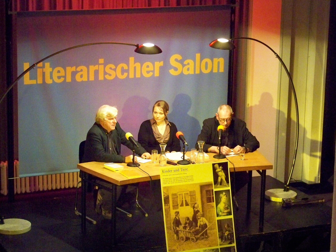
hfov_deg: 20.4
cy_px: 126
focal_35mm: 96
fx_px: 932
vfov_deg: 15.4
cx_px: 168
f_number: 3.2
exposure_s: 1/40
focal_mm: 17.6
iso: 1600
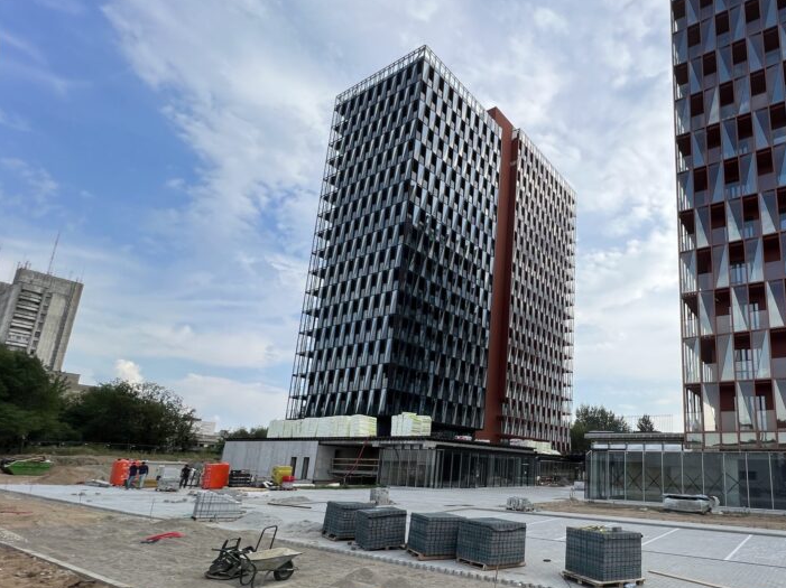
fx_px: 431
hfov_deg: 80.5
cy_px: 368
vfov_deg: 67.6
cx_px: 552
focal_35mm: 19
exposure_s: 1/951
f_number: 1.8
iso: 32
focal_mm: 1.57
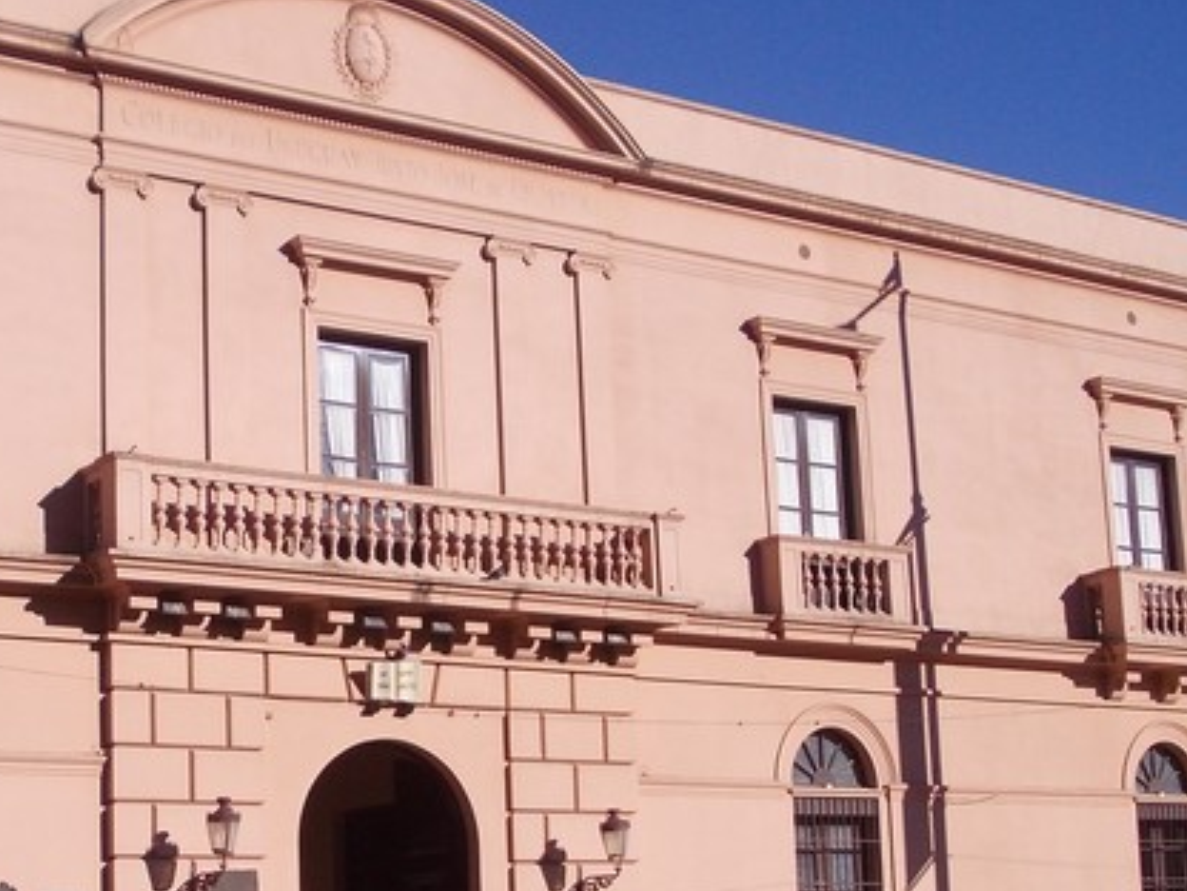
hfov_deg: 27.6
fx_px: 2400
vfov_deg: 20.8
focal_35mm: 70
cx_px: 365
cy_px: 668
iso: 80
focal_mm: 5.3
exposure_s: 1/320
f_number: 6.2
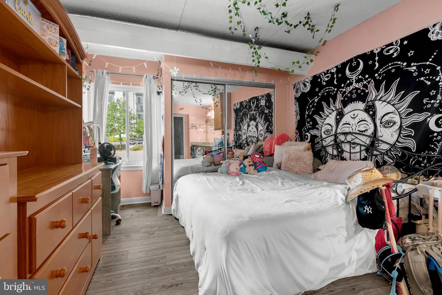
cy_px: 148
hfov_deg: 96.7
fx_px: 196
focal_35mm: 16
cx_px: 221
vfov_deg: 73.7
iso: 250
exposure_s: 1
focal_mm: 11
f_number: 8
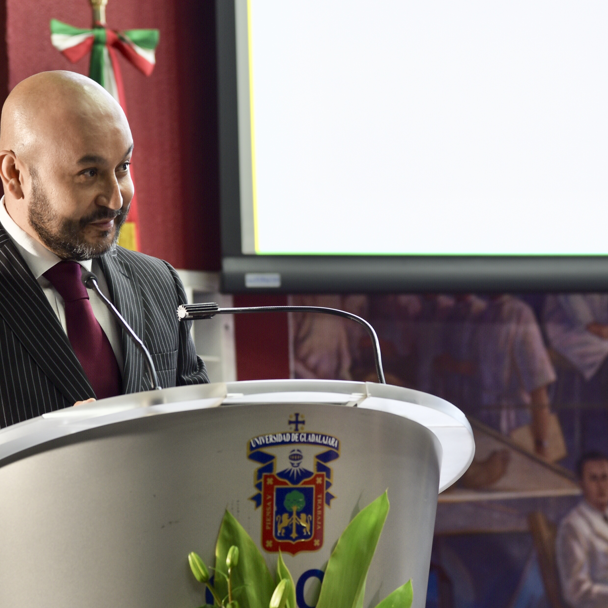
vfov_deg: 9.4
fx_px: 3696
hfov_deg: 9.4
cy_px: 340
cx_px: 287
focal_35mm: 186
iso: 250
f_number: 4.5
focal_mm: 120
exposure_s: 1/13
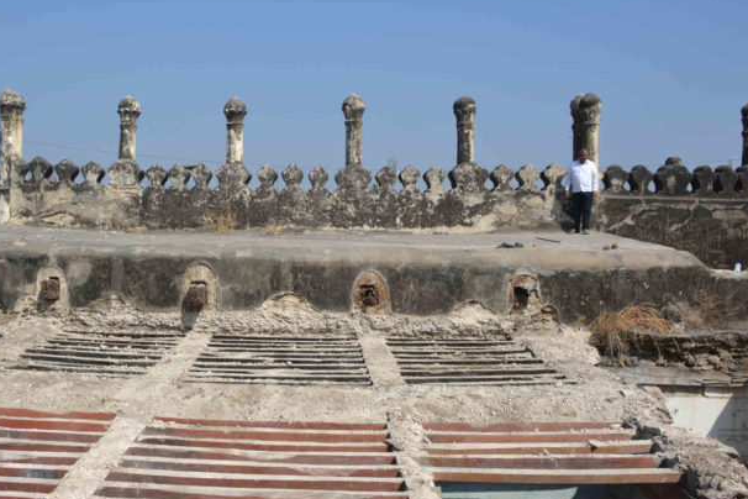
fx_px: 789
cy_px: 279
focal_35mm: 38
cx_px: 284
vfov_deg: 35.0
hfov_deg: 50.2
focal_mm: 20
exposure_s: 1/250
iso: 100
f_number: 8
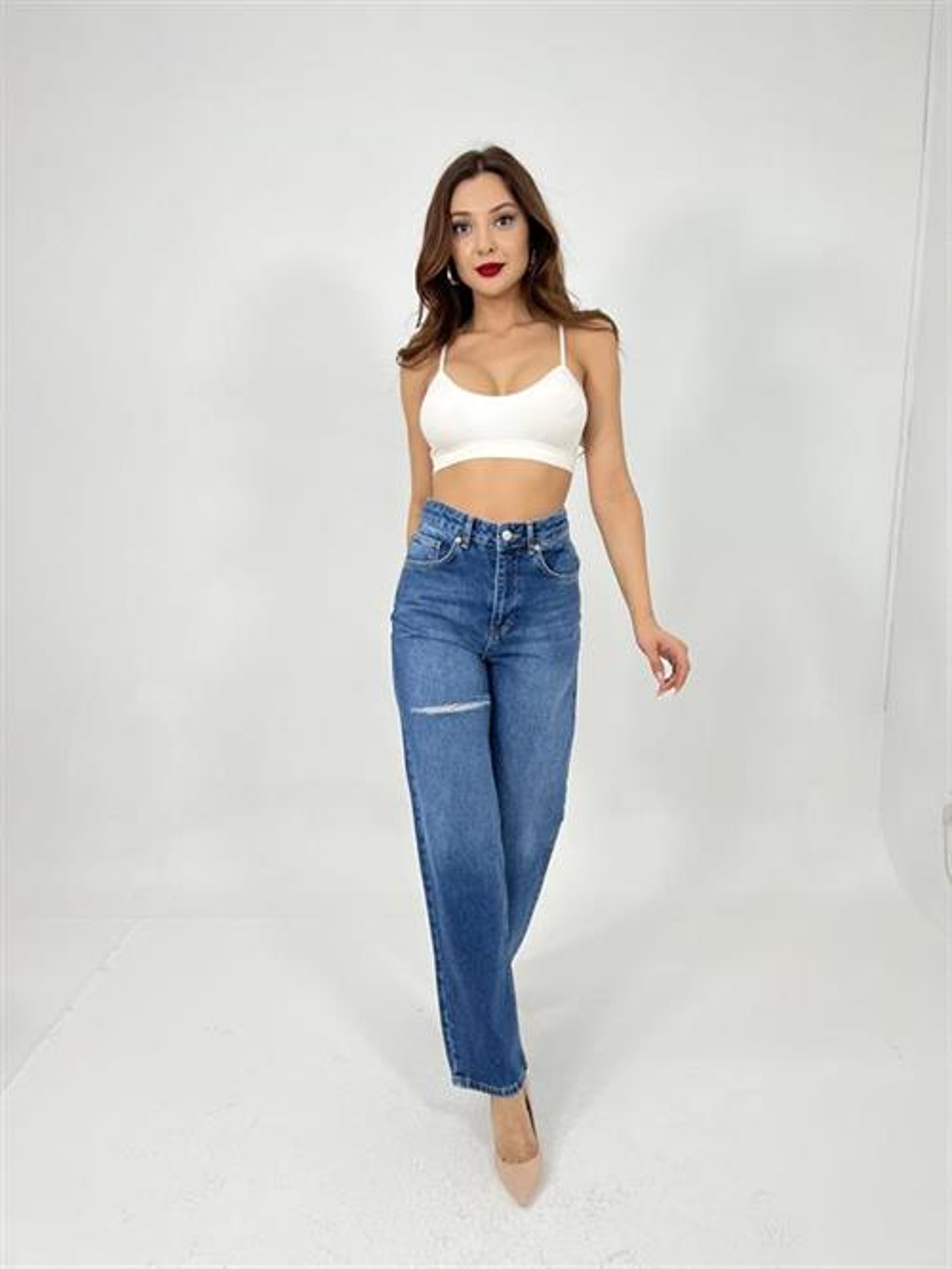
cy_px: 634
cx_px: 476
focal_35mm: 26
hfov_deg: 53.1
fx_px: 953
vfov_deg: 67.3
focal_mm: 5.7
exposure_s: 1/100
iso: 40
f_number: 1.5
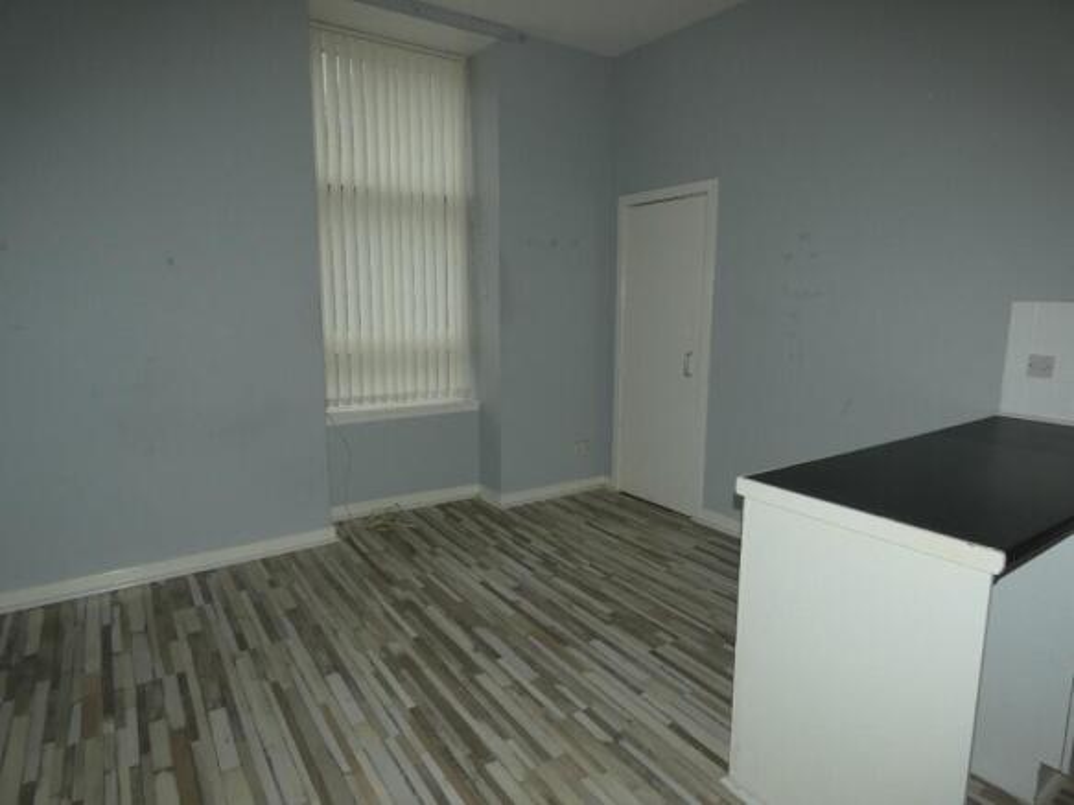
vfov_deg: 66.0
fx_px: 620
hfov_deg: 81.8
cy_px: 402
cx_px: 537
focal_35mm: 20
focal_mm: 3.6
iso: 80
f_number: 2.8
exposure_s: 1/60
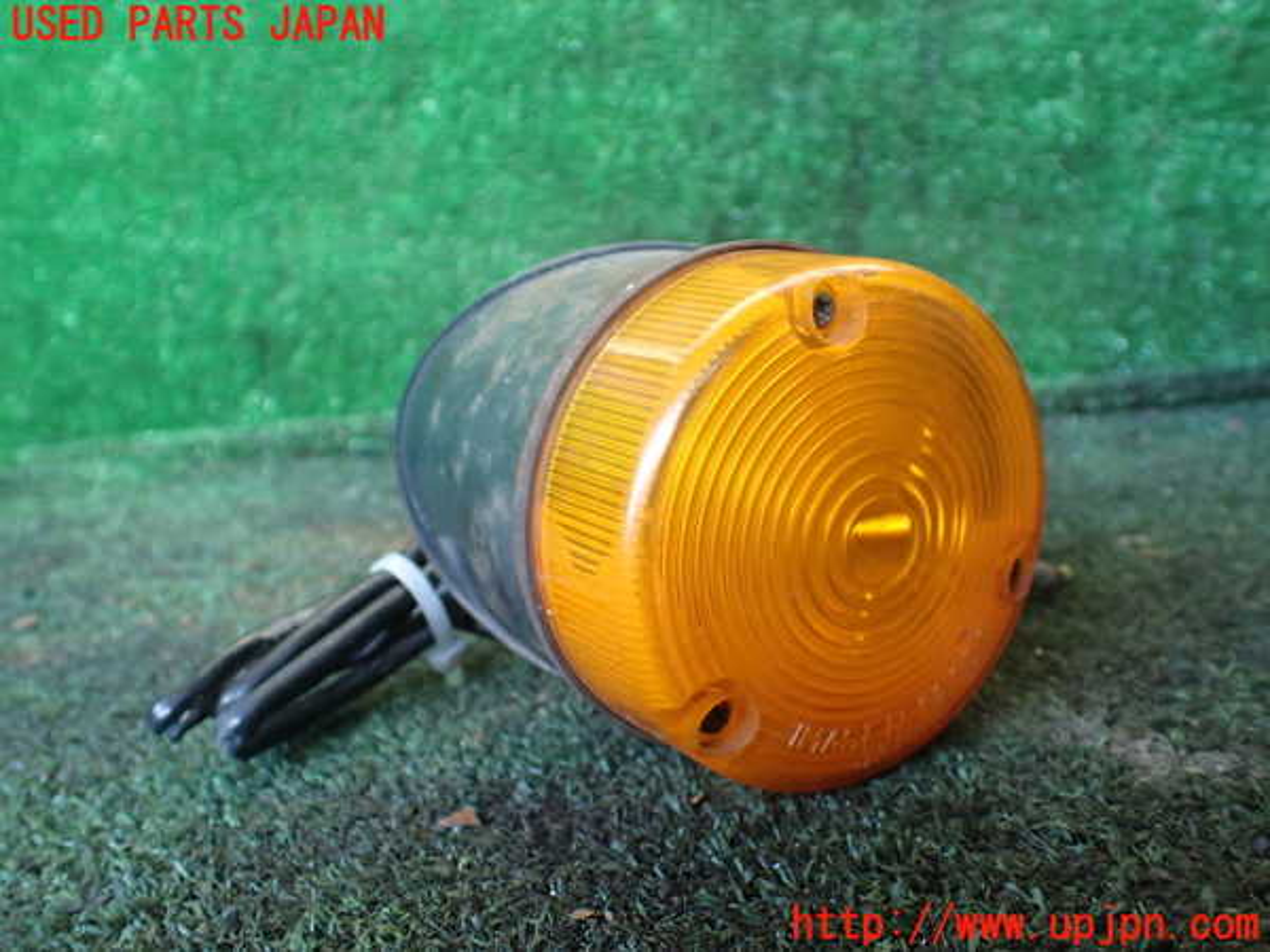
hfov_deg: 60.0
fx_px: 1101
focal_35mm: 30
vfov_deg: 46.8
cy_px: 476
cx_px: 635
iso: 400
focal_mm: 5.4
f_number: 2.3
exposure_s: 1/125
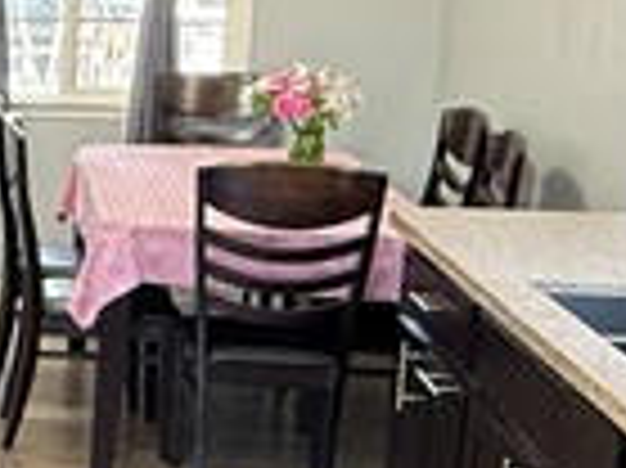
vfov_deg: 14.3
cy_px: 310
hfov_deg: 17.2
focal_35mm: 103
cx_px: -324
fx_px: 1861
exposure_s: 1/60
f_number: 2.2
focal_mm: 2.22
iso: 400
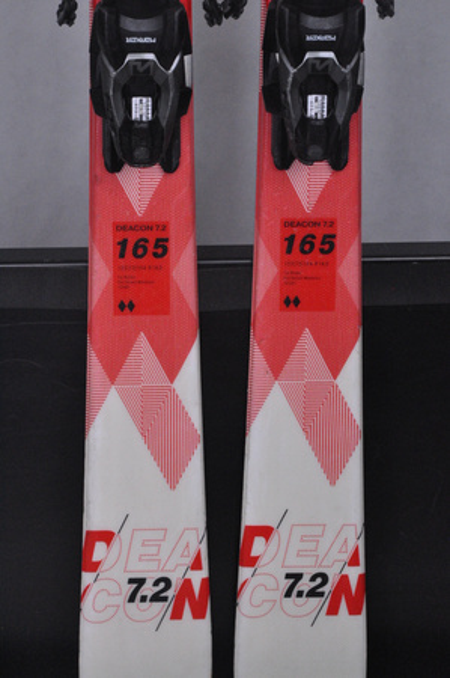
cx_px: 225
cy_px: 339
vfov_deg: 17.1
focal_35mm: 120
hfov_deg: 11.4
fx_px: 2255
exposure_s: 1/125
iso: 3200
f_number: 9.5
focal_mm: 80
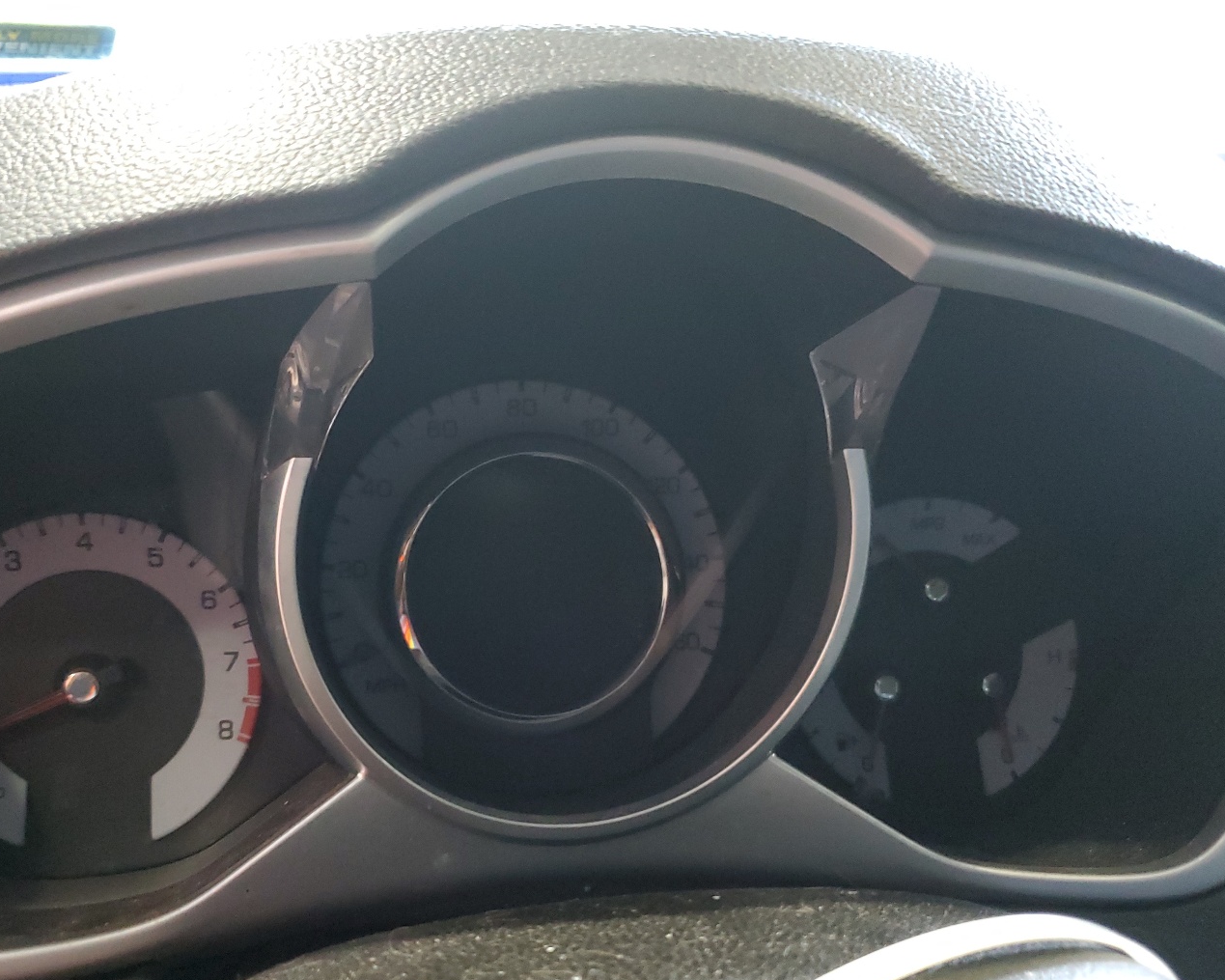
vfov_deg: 45.6
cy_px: 564
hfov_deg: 55.4
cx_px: 518
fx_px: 1160
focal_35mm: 32
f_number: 1.5
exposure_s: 1/40
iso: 342
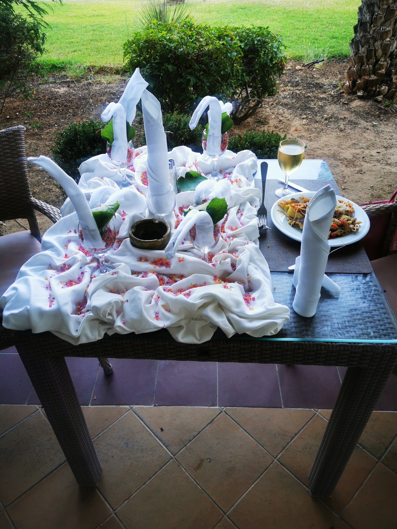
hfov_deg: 51.4
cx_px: 198
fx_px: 413
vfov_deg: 65.3
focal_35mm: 27
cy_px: 264
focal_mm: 5.56
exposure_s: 1/100
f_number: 1.6
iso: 50
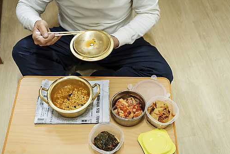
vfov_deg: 27.0
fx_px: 320
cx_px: 102
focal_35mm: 50
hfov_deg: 39.5
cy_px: 90
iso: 640
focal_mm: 42
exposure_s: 1/125
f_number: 2.8
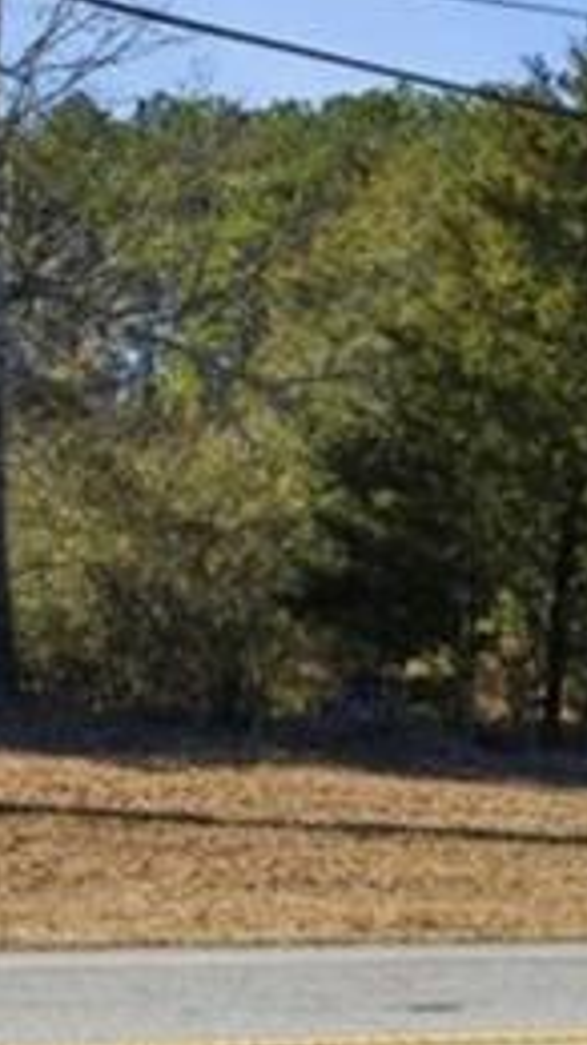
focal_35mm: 66
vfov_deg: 31.8
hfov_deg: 17.9
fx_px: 1829
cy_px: 651
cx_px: 567
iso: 200
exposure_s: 1/1000
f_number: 10
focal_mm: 16
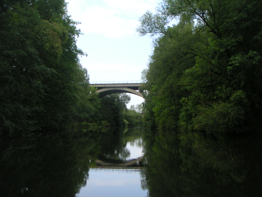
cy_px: 101
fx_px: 295
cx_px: 134
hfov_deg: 47.9
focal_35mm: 39
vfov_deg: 36.8
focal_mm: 6
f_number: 6.7
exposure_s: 1/250
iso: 200
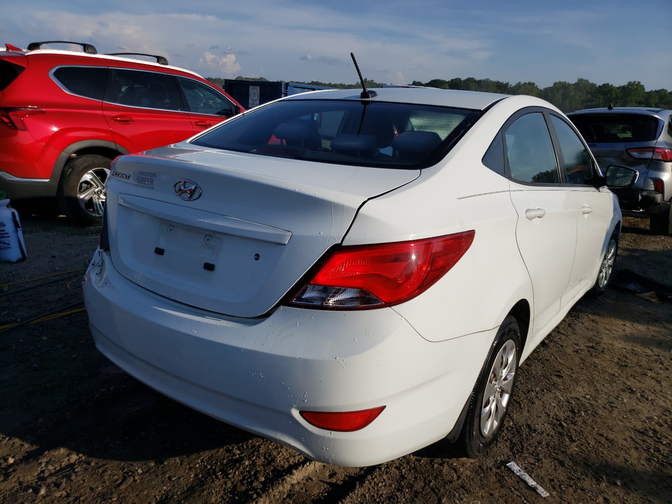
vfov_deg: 53.1
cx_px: 336
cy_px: 252
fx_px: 505
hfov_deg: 67.3
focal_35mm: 26
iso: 50
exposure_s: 1/10000
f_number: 1.5
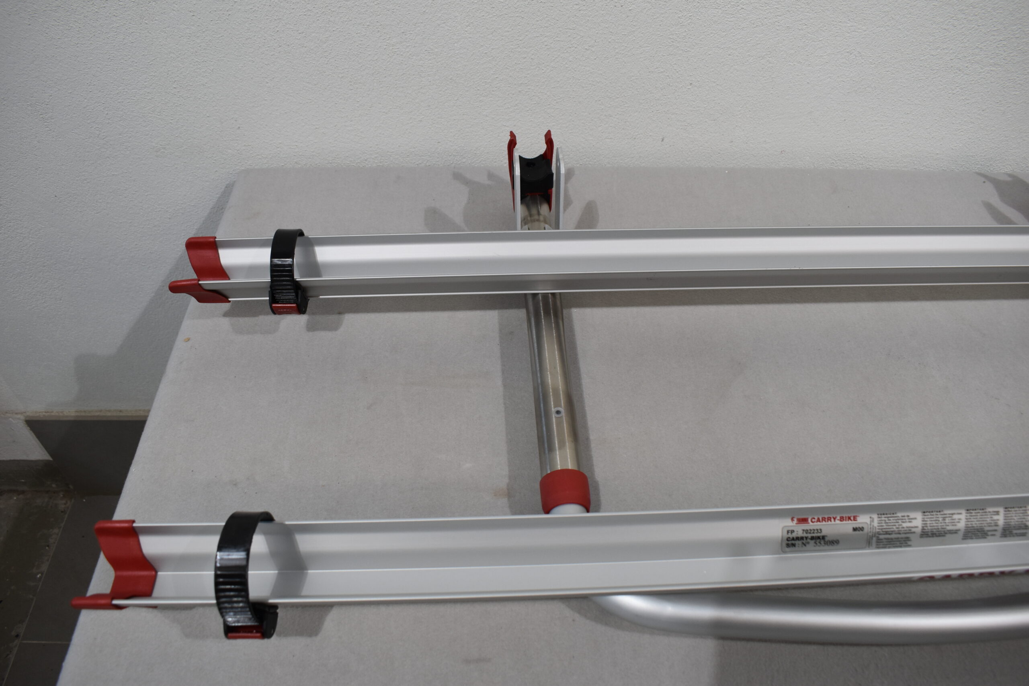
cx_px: 514
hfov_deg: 67.4
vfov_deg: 47.9
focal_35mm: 27
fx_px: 772
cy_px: 343
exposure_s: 1/125
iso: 400
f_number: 5.6
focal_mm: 18
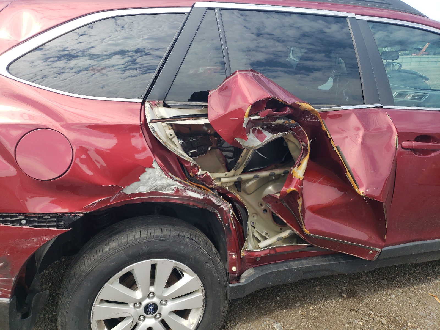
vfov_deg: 53.1
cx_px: 220
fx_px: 330
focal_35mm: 26
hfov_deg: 67.3
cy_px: 165
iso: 50
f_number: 1.5
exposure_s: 1/1429
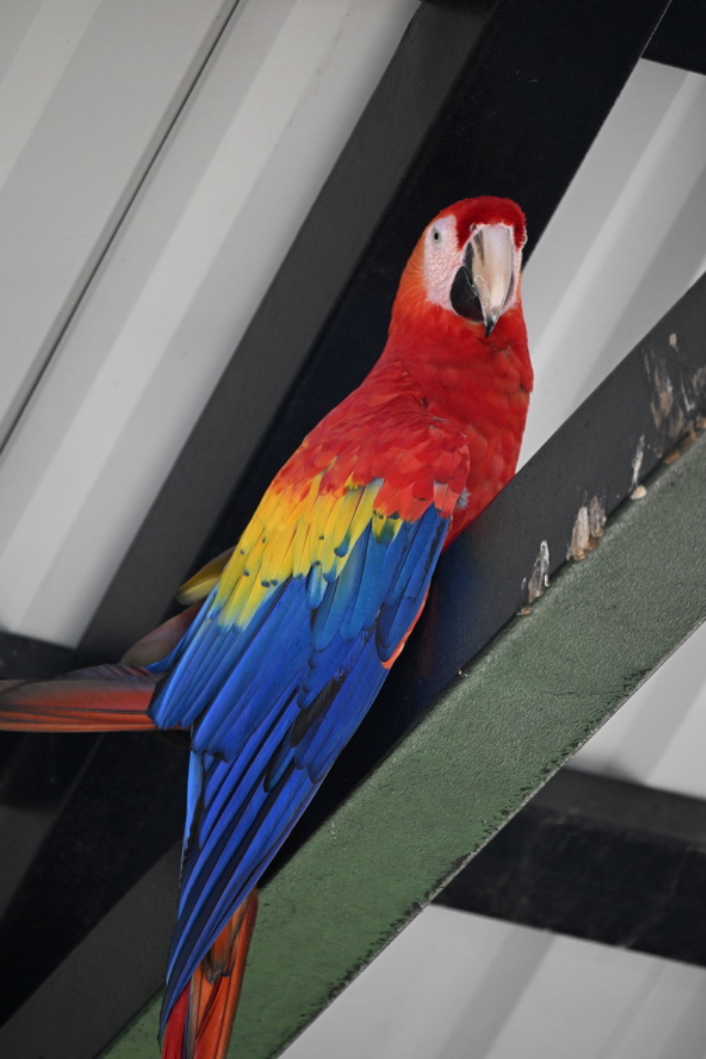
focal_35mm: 400
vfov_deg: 5.2
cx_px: 353
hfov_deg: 3.4
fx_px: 11766
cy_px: 530
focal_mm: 400
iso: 2000
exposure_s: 1/400
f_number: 6.3
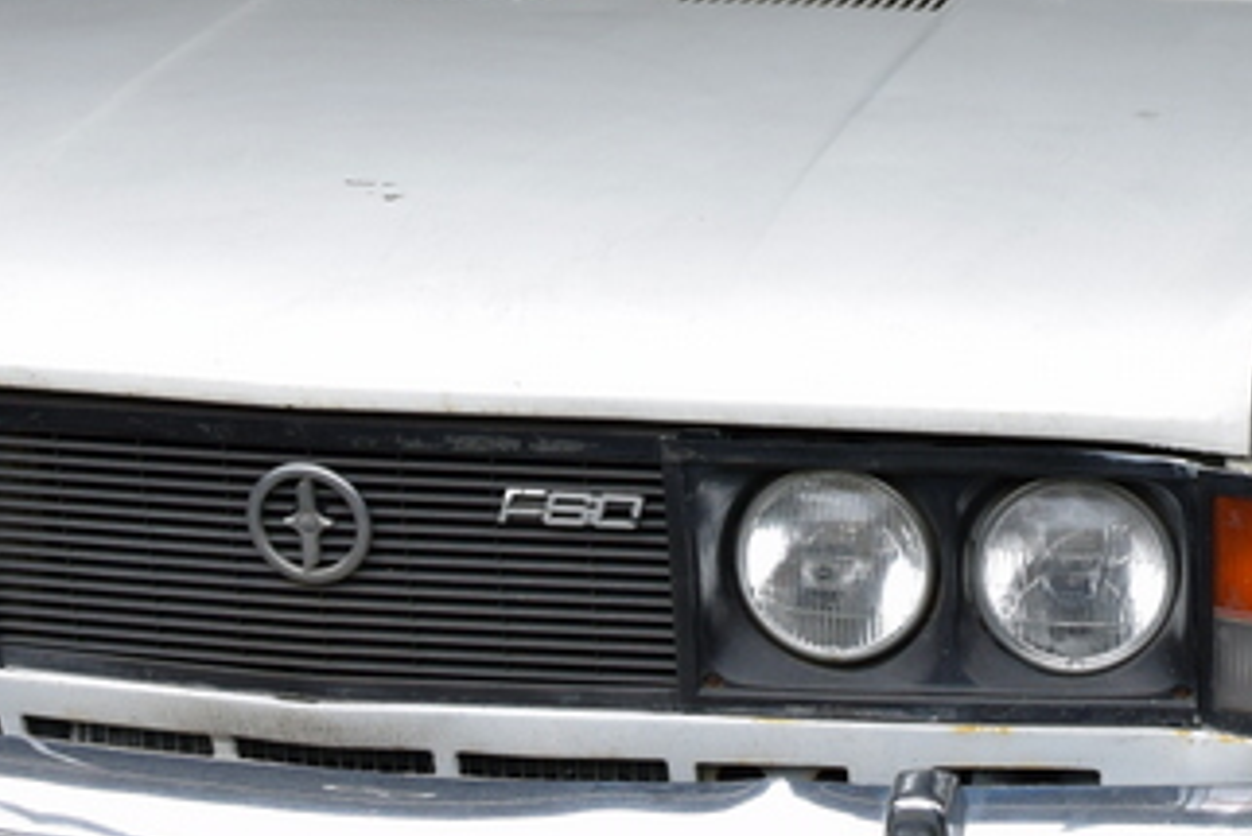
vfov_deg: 10.5
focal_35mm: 130
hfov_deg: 15.7
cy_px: 268
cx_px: 840
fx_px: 4531
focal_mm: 35
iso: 400
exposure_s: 1/80
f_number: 8
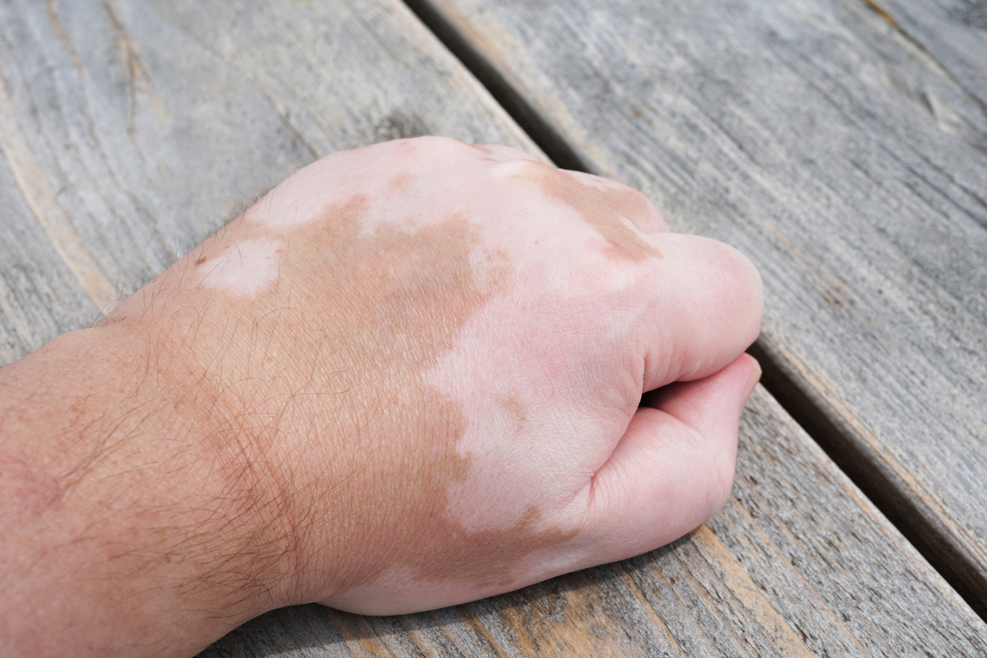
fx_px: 1933
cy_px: 329
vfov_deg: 19.3
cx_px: 494
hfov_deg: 28.6
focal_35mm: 70
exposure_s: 1/400
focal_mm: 47
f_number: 8
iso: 100
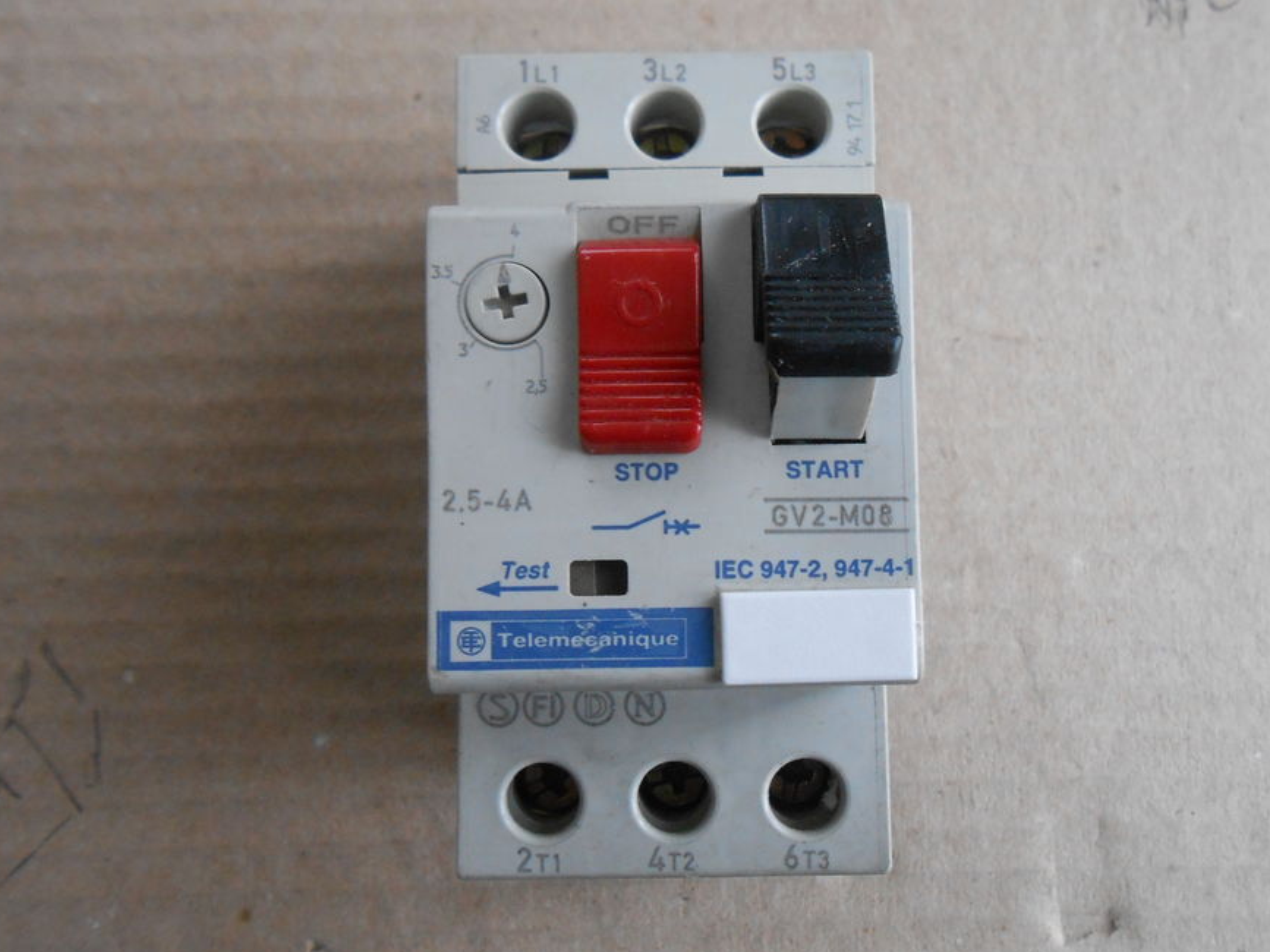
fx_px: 1100
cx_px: 669
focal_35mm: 30
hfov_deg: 59.9
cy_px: 455
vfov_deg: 46.8
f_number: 3.5
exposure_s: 1/25
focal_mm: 4.6
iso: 400
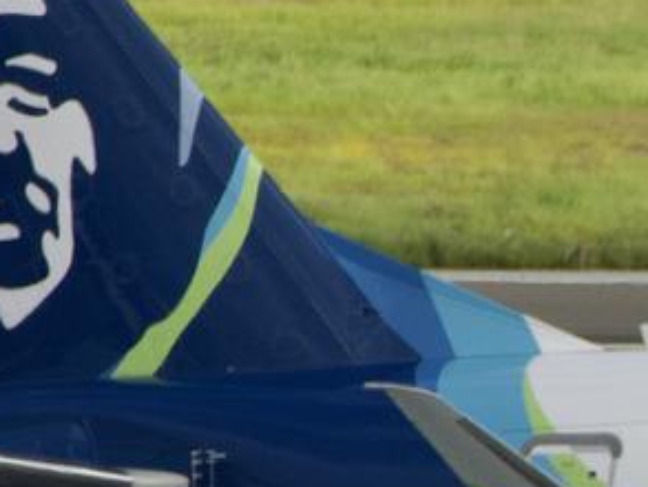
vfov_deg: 0.6
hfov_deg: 0.8
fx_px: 47118
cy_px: 441
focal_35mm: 2516
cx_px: 1568
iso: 400
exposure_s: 1/4000
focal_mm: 400
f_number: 5.6
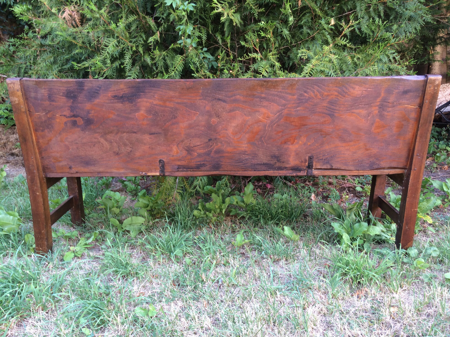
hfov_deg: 61.7
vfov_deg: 48.2
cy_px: 168
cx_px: 225
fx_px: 377
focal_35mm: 29
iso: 40
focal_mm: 4.15
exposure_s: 1/50
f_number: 2.2
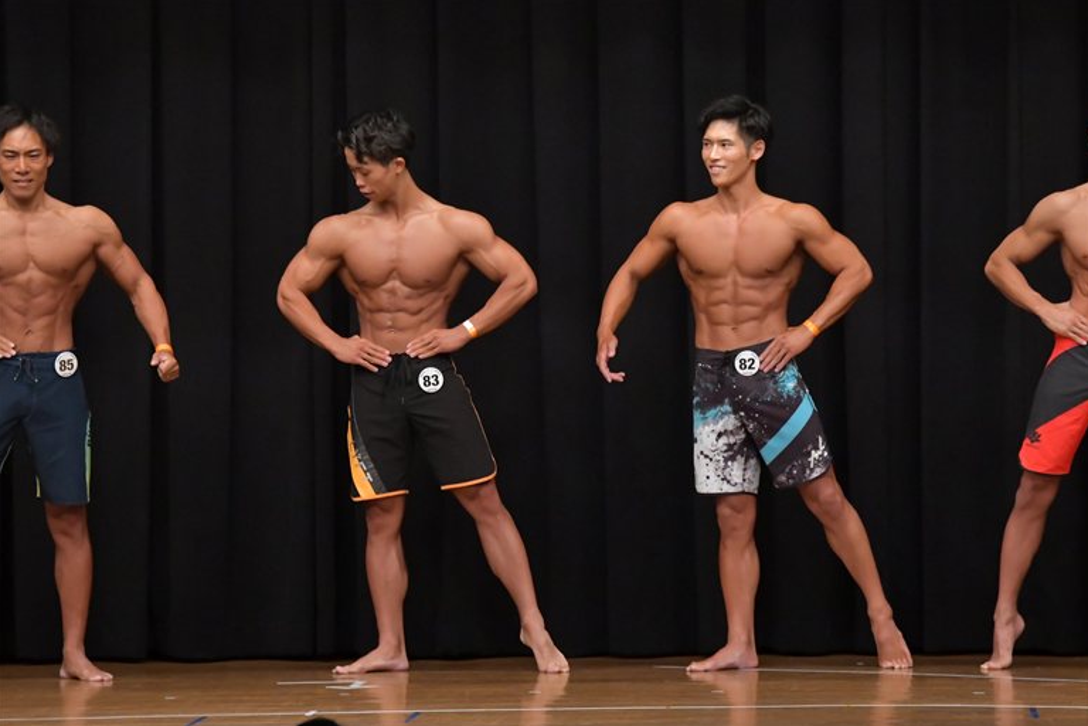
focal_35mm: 227
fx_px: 6860
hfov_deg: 9.1
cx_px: 546
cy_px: 363
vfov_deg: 6.1
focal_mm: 150
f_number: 5.6
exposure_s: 1/400
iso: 6400
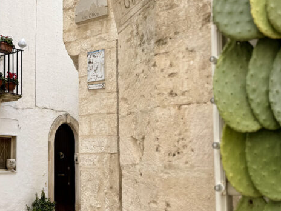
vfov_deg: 27.5
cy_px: 113
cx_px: 33
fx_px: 430
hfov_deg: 34.3
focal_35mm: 53
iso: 80
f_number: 1.78
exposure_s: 1/1156
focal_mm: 6.76
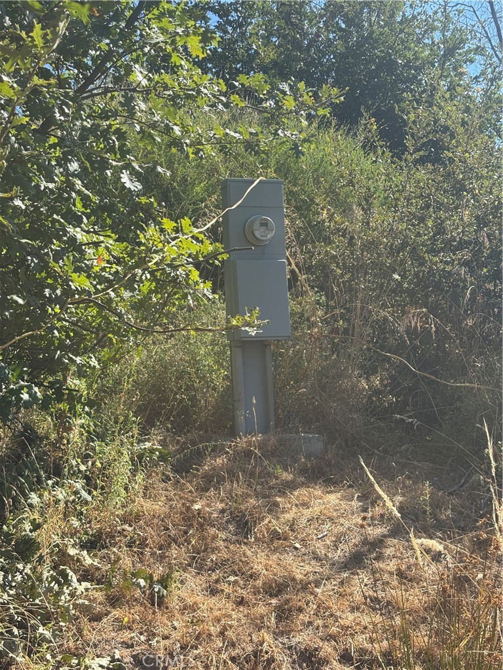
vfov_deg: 36.8
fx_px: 1007
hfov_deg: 28.0
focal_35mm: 52
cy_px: 335
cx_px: 252
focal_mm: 5.96
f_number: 1.6
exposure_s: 1/1479
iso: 32
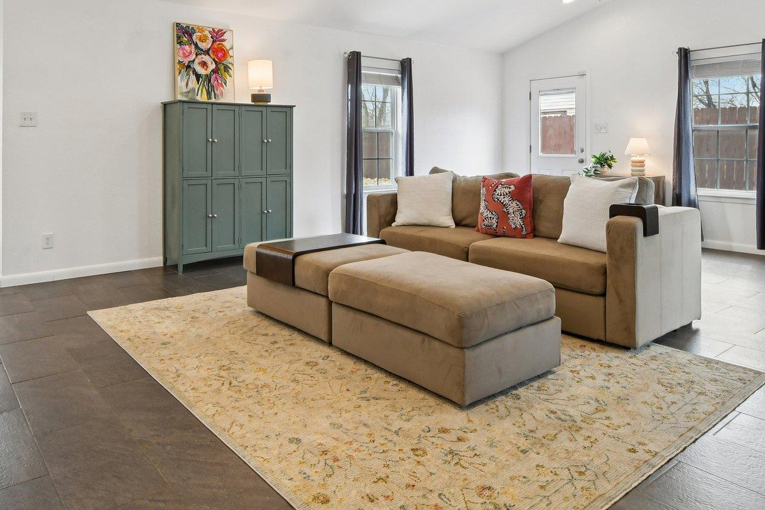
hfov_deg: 71.2
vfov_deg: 48.9
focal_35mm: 25
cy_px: 118
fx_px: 531
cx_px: 332
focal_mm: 10
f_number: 8
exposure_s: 1/20
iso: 400
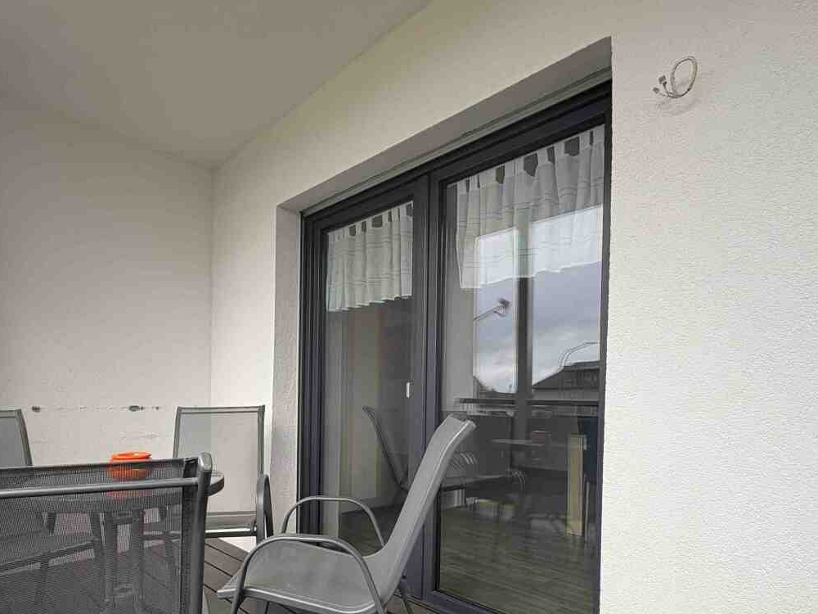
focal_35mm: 21
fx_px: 496
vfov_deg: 62.0
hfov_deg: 78.5
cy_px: 407
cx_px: 347
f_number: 2.2
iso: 40
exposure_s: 1/228
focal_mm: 2.22
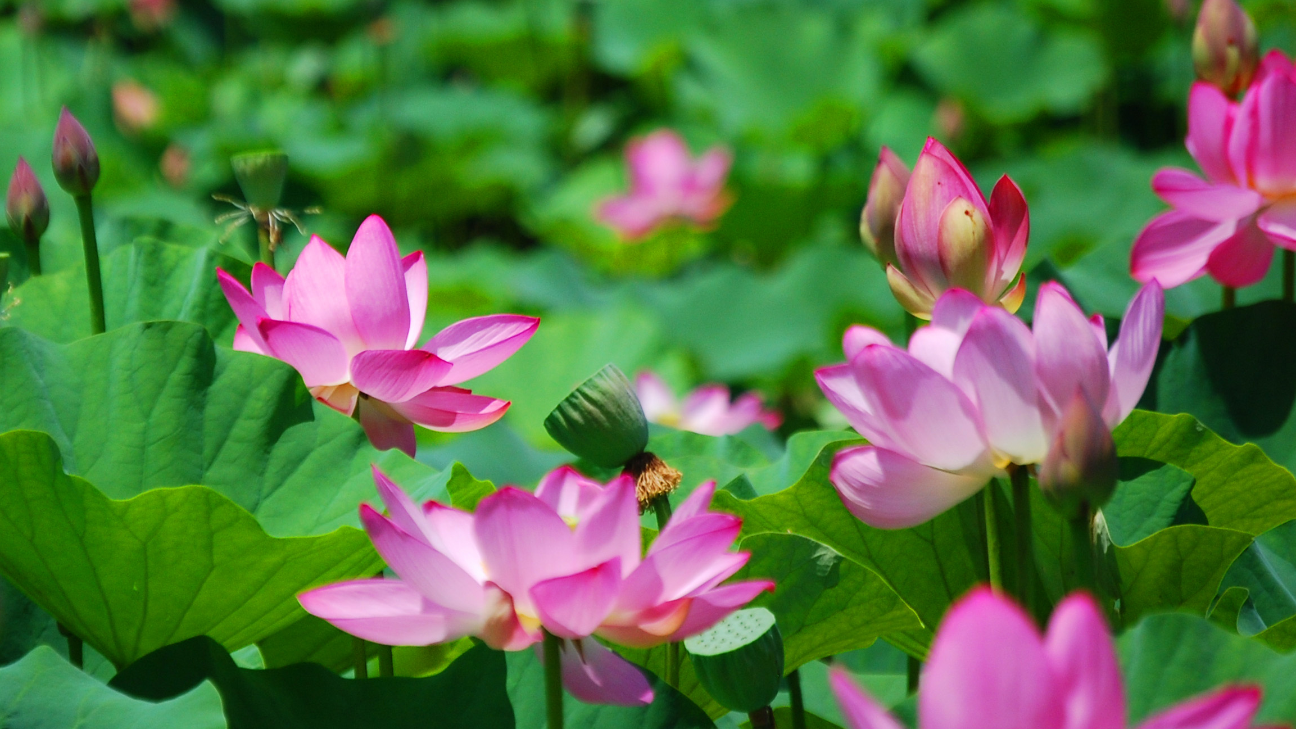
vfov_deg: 2.8
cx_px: 423
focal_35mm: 436
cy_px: 318
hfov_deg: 5.0
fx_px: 14979
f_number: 5.3
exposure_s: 1/500
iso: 220
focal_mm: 165
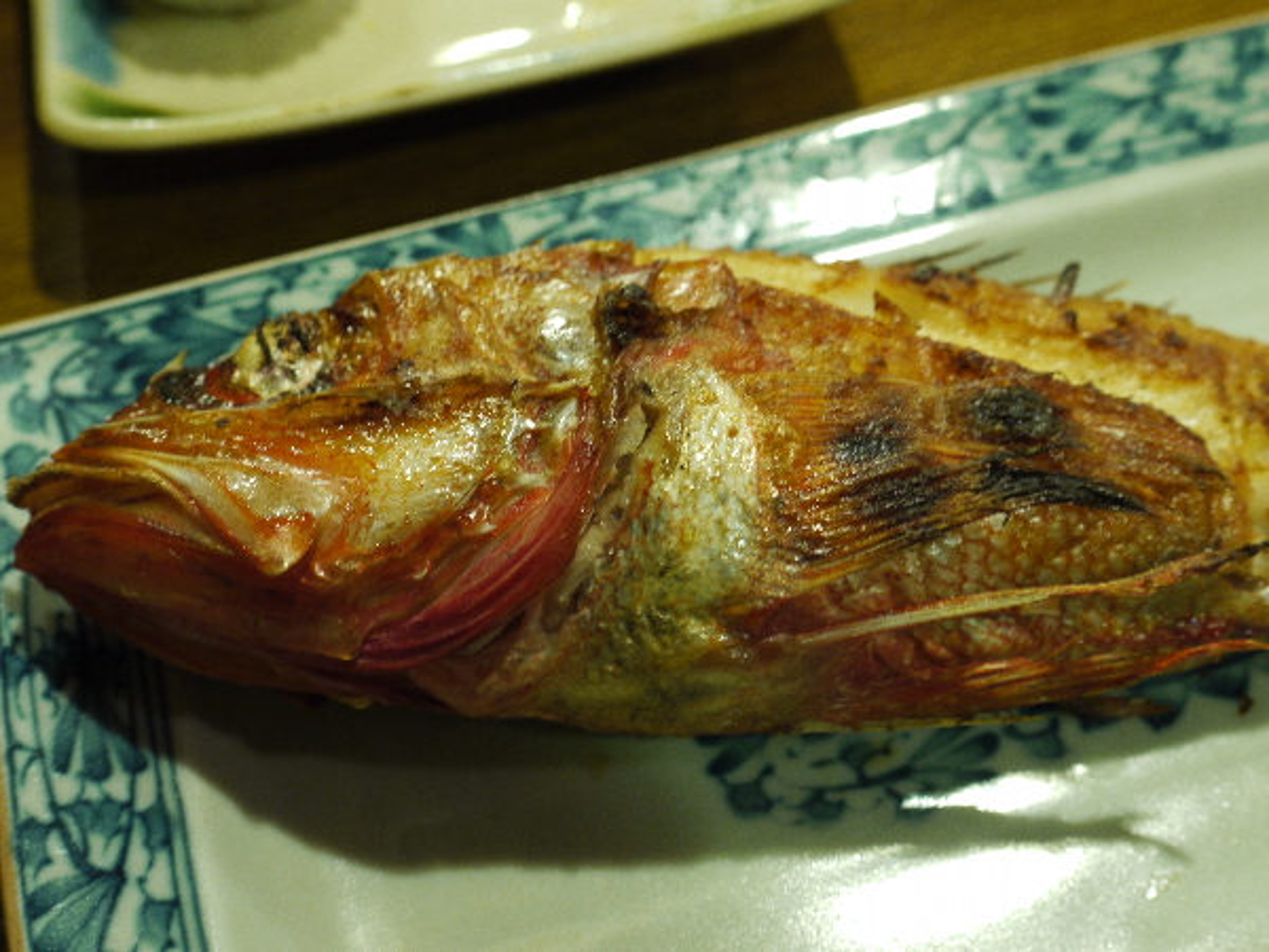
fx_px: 1833
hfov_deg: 38.2
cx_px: 634
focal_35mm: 50
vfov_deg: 29.1
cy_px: 476
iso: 400
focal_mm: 25
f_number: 4.9
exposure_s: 1/4
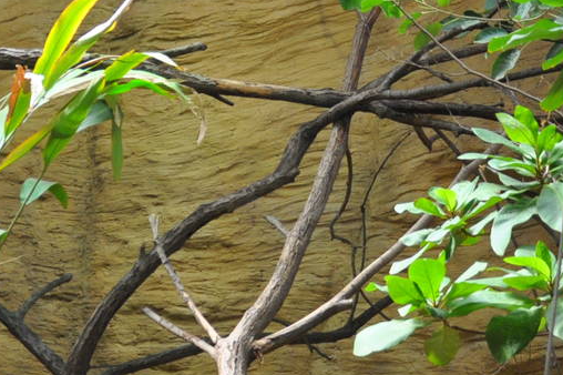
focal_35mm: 85
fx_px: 1328
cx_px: 113
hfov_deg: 23.6
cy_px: 135
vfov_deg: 16.0
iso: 800
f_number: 3.5
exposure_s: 1/500
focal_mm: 18
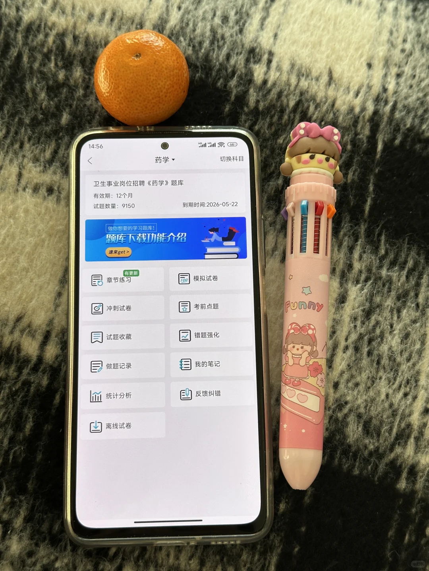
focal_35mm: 48
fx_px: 793
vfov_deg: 39.7
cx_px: 214
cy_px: 286
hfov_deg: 30.3
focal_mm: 6.86
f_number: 1.78
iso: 64
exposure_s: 1/233
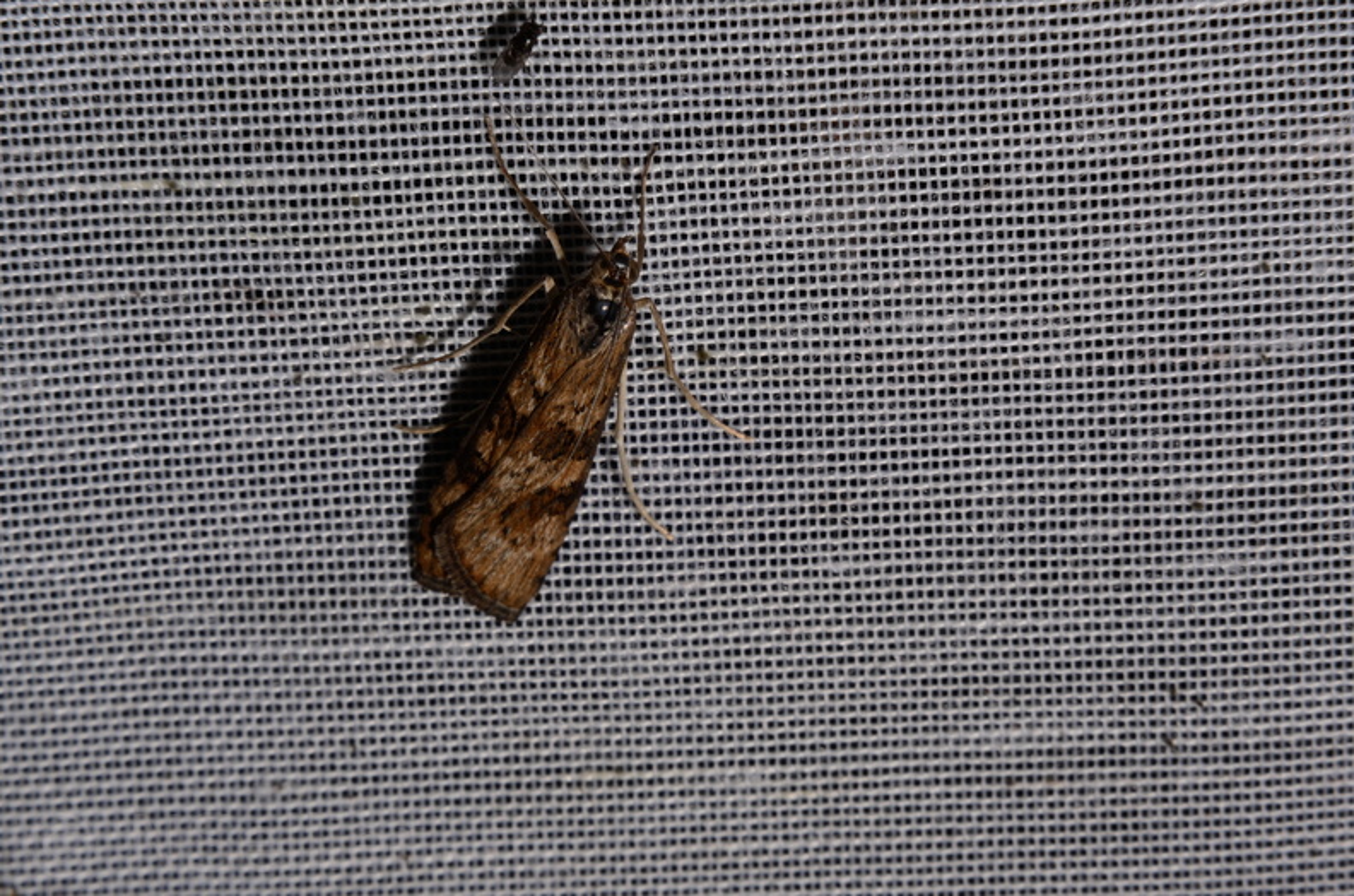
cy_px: 448
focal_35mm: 128
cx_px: 677
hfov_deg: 16.1
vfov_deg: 10.7
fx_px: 4784
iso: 100
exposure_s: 1/60
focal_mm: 85
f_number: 25
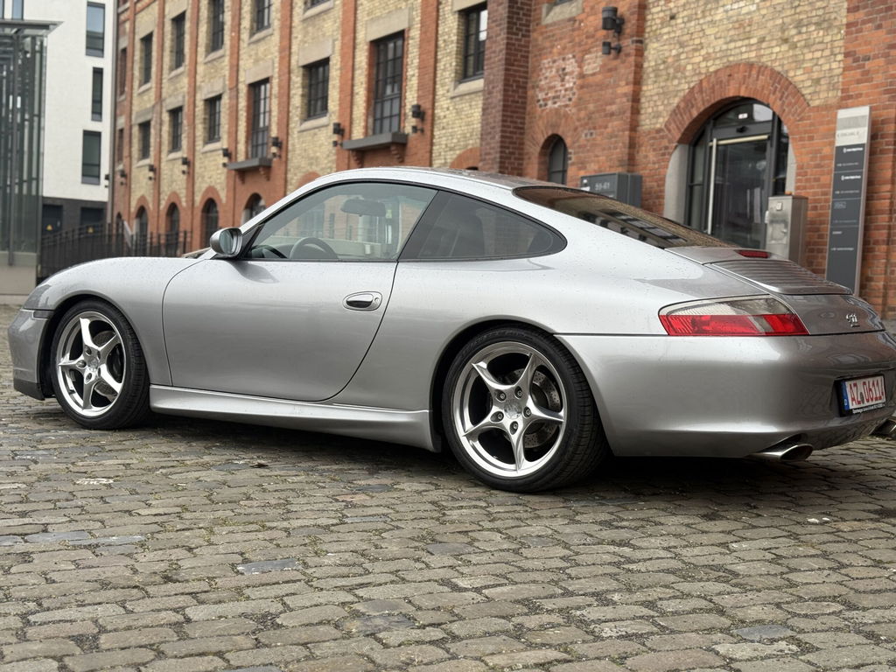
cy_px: 336
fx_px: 1242
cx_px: 448
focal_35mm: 48
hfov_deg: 39.7
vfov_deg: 30.3
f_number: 1.78
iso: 64
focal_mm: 6.76
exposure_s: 1/538
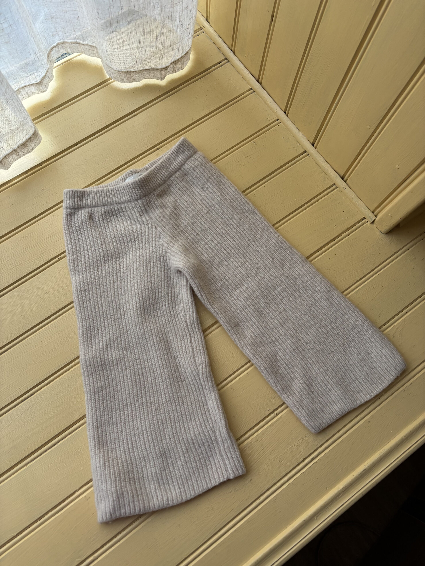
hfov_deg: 53.1
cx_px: 212
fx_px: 426
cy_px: 283
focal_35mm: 26
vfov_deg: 67.3
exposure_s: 1/111
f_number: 1.6
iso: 125
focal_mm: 5.96
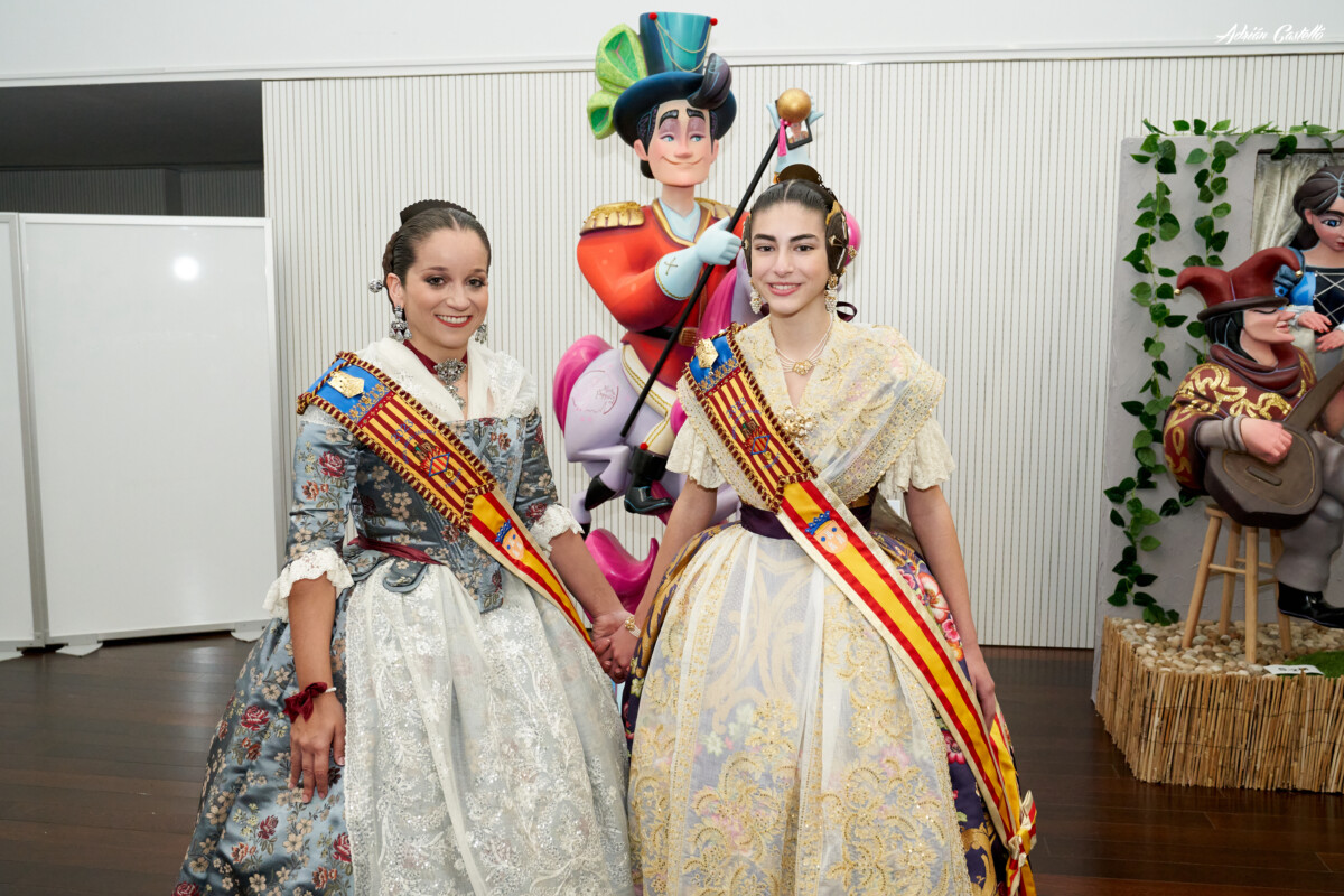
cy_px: 448
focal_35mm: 32
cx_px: 672
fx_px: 1195
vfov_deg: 41.1
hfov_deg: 58.7
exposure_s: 1/160
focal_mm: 32
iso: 2500
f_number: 6.3
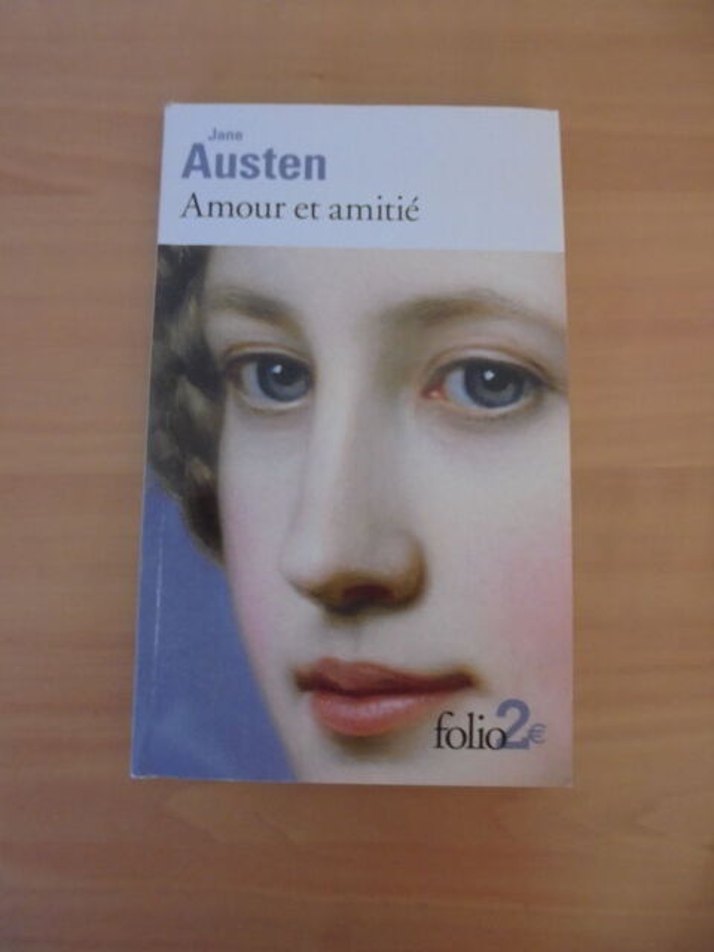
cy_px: 476
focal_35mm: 26
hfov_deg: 53.1
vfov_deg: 67.3
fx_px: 715
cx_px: 357
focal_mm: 4.6
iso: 400
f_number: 3.5
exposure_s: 1/30
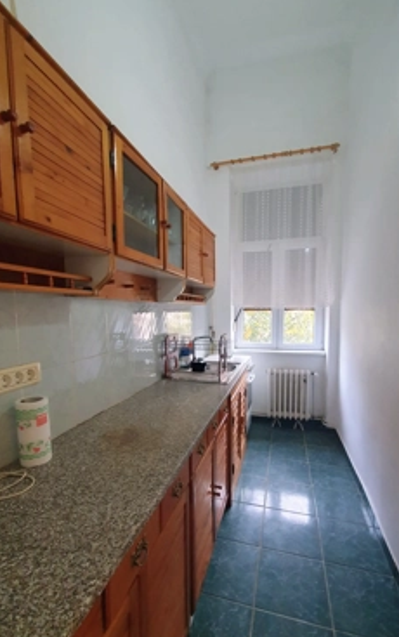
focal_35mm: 15
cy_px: 340
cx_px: 213
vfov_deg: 101.3
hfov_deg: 74.8
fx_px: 260
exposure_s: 1/50
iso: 250
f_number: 2.2
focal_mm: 1.8
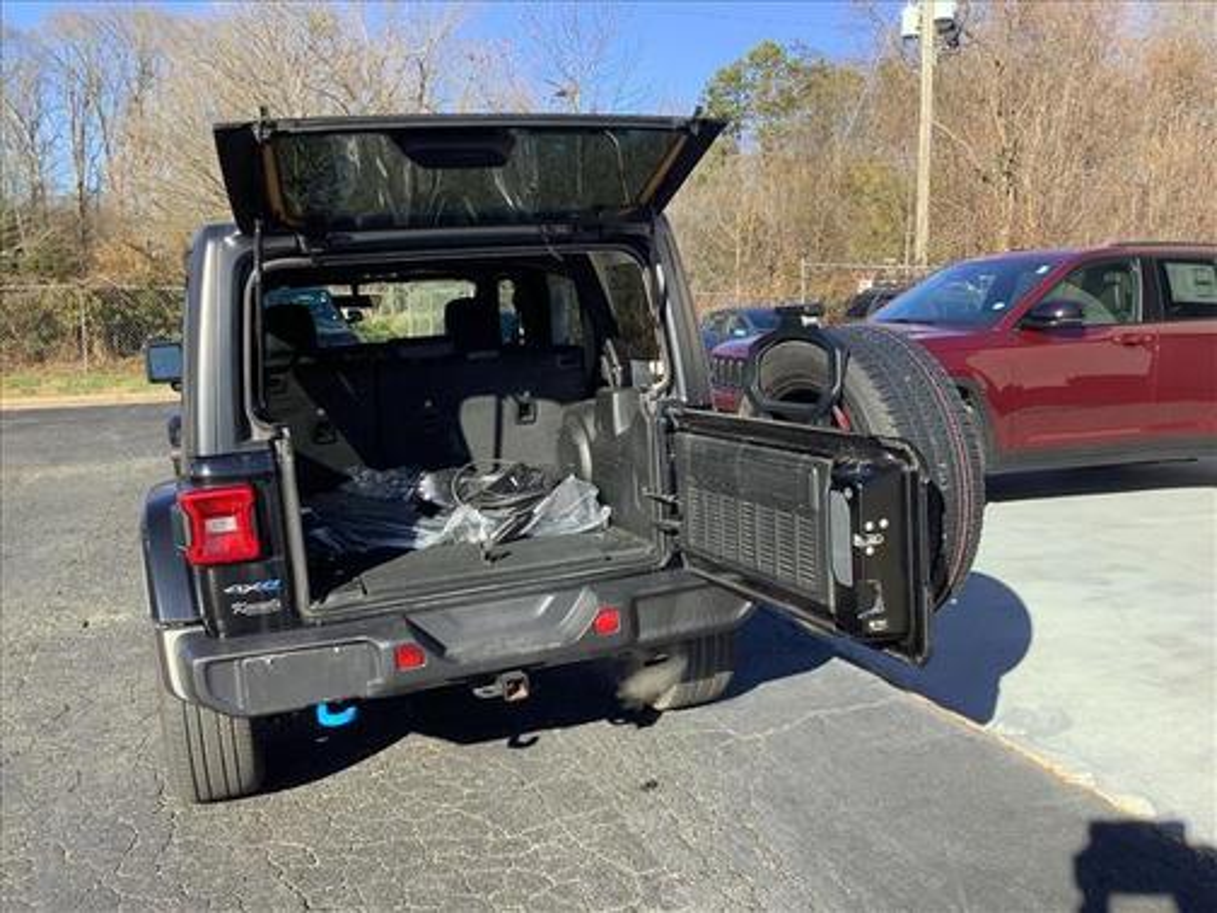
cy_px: 456
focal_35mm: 31
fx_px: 1090
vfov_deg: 45.4
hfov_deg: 58.4
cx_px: 608
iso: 25
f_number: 2.4
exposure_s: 1/345
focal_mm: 3.3
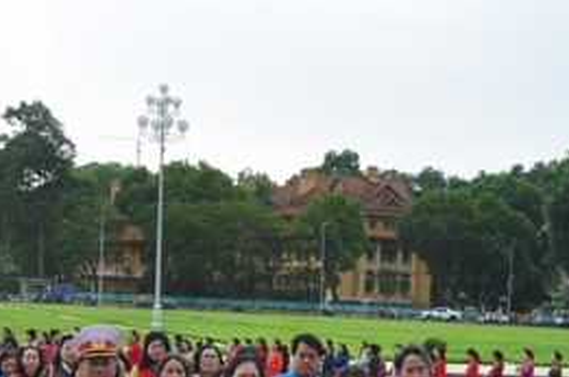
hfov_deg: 20.8
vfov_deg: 13.4
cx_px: 482
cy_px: 539
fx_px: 1523
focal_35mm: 97
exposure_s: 1/125
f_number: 11
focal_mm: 21
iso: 250
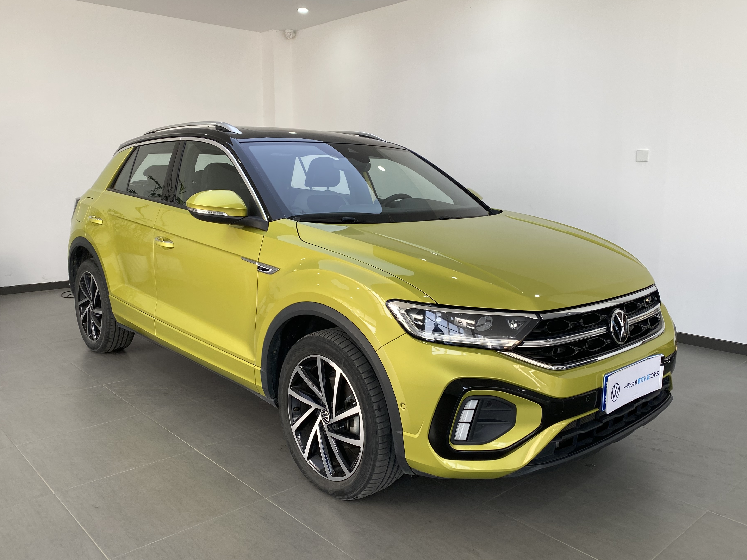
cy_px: 283
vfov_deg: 48.2
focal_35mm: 29
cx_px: 392
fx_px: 626
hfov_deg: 61.6
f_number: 1.8
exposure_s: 1/126
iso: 32
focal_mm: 4.25
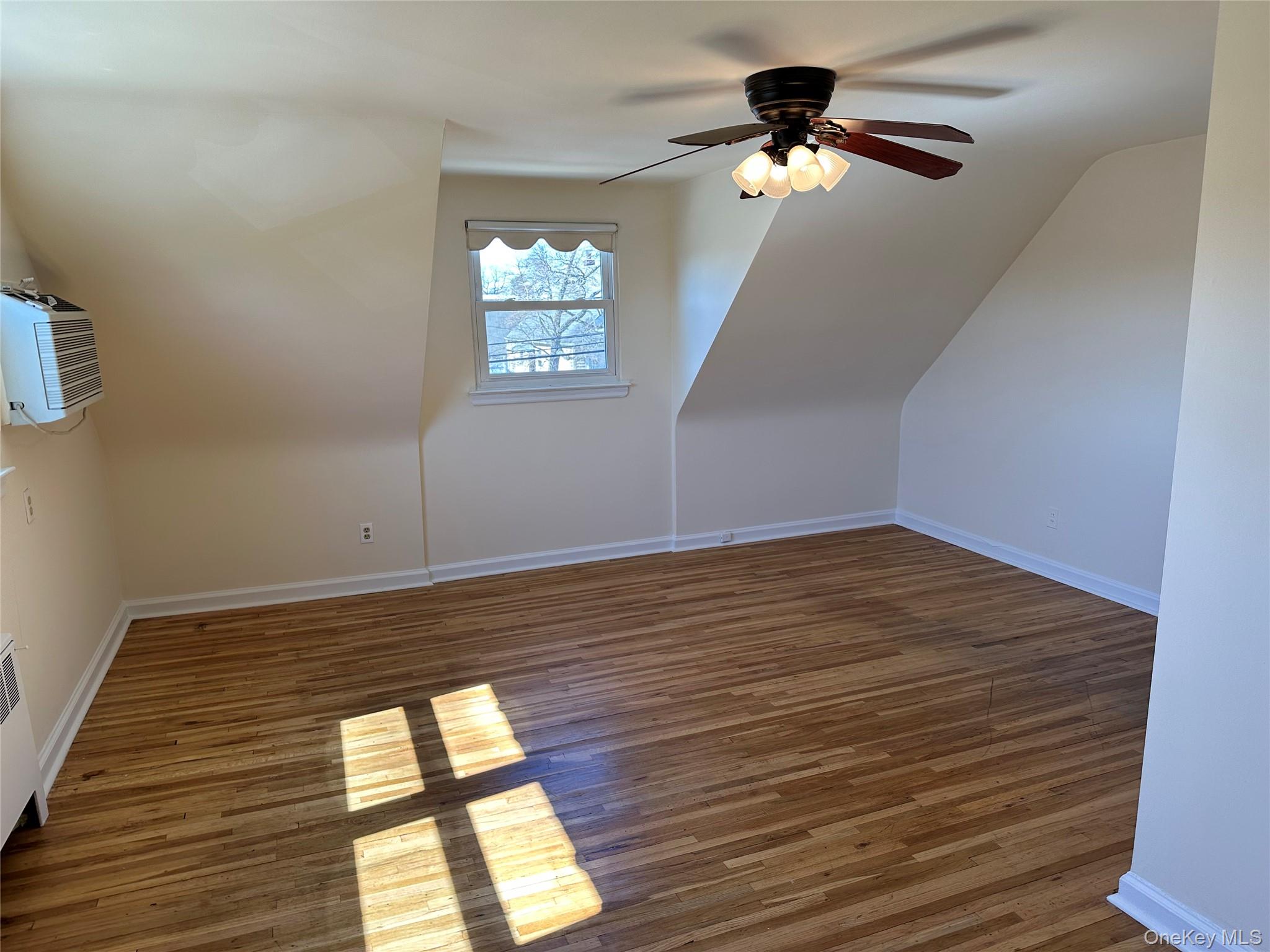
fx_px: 881
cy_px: 476
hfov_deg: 71.6
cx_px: 635
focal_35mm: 24
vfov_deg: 56.8
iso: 80
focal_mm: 6.86
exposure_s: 1/190
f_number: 1.78
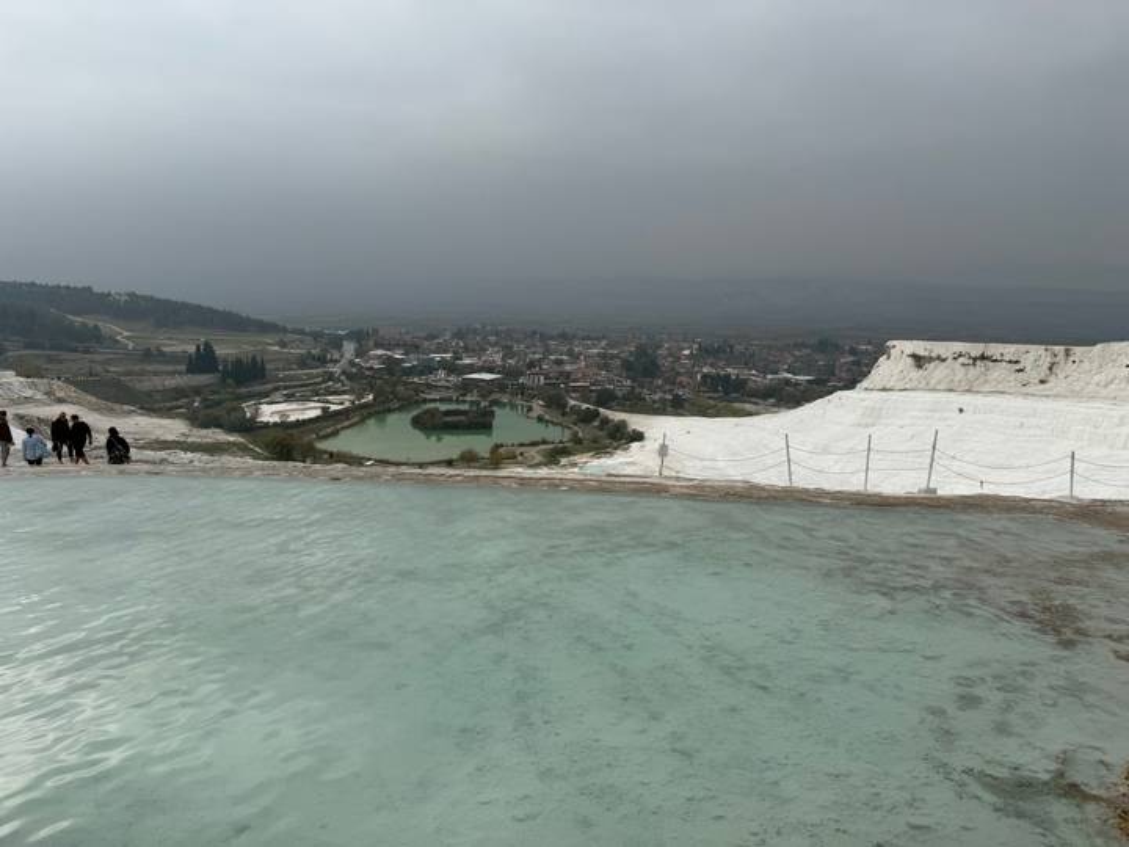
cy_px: 424
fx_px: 783
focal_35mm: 24
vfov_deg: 56.8
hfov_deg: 71.6
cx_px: 564
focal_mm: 6.76
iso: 80
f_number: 1.78
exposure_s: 1/6711
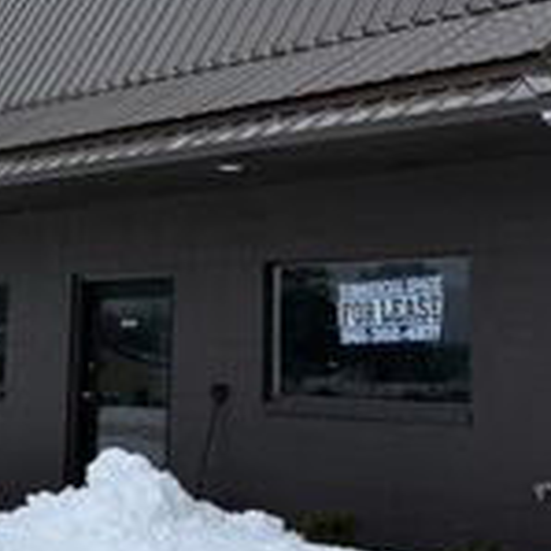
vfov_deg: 24.2
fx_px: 1279
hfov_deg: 24.1
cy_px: 168
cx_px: 155
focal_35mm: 71
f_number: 1.78
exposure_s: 1/1156
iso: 80
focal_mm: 6.76
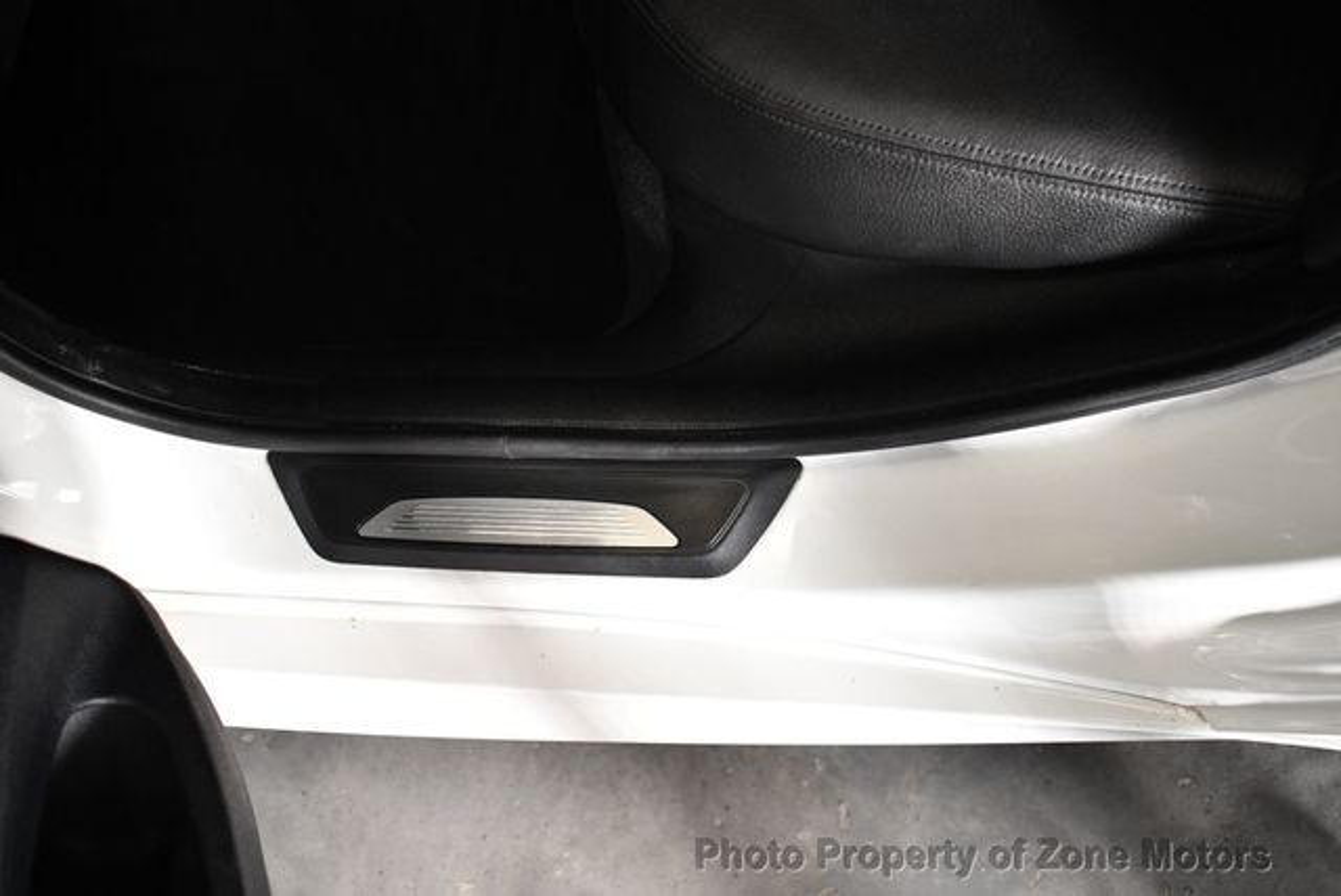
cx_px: 670
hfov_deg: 48.4
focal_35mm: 40
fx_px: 1491
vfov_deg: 33.5
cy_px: 448
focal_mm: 20
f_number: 3.5
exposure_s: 1/125
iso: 1600
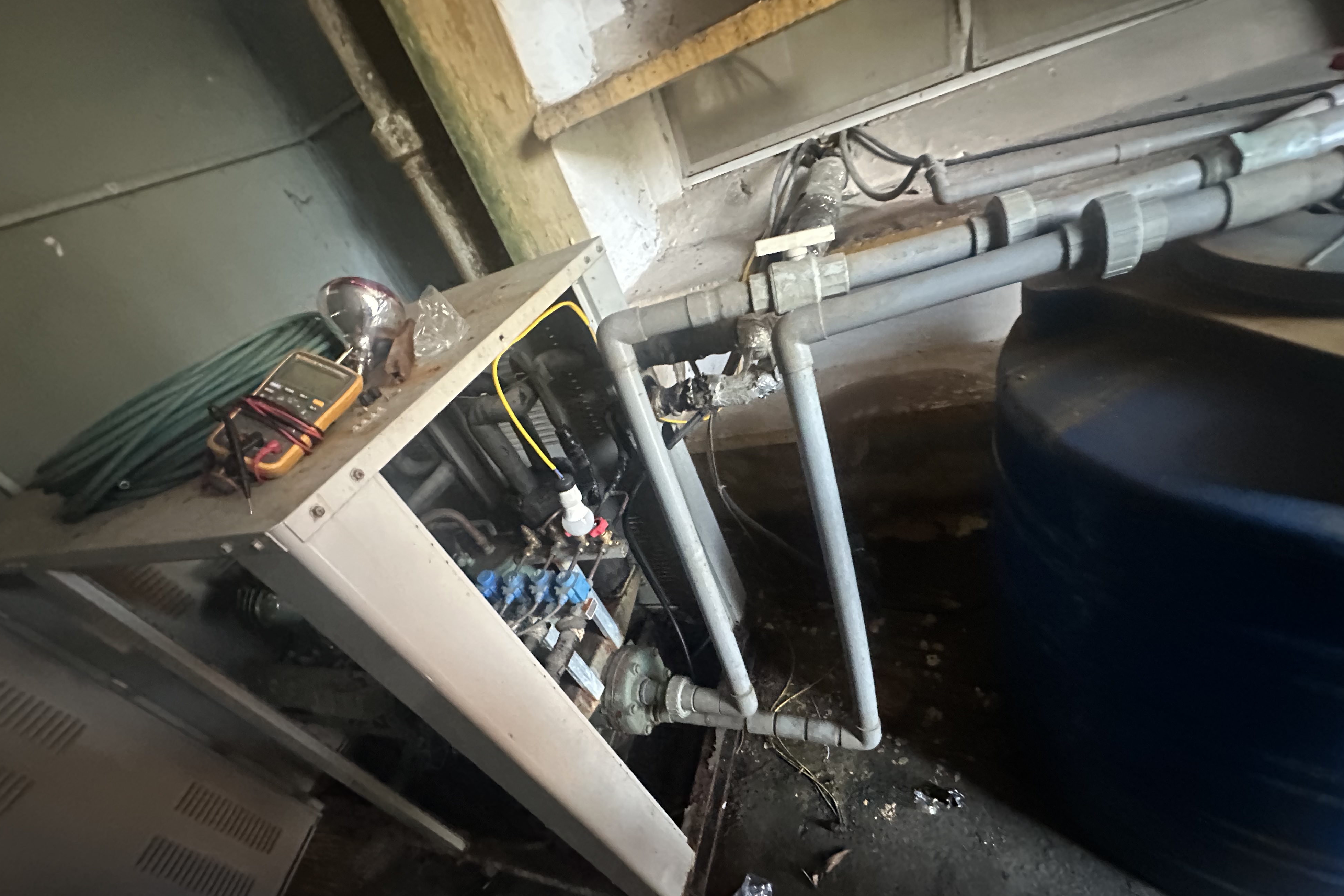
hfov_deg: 100.4
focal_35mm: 15
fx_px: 560
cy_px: 512
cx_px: 671
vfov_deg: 76.9
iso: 1250
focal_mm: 2.22
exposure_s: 1/45
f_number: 2.2
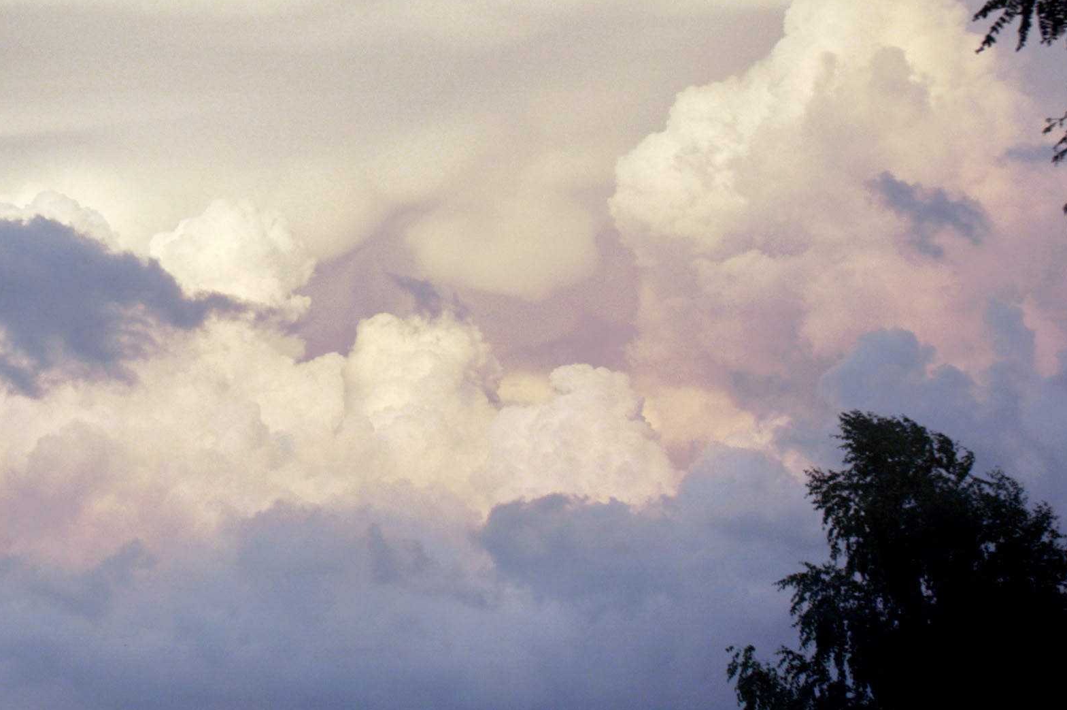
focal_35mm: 69
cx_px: 225
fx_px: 2043
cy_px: 151
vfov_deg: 19.5
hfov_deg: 28.7
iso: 200
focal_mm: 24
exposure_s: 1/160
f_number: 6.3
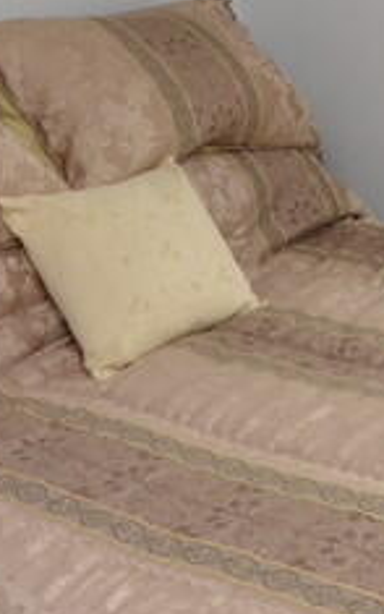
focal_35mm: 73
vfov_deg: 27.5
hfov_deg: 16.8
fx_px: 1225
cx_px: 504
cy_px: 112
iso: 560
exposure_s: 1/60
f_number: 8
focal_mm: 11
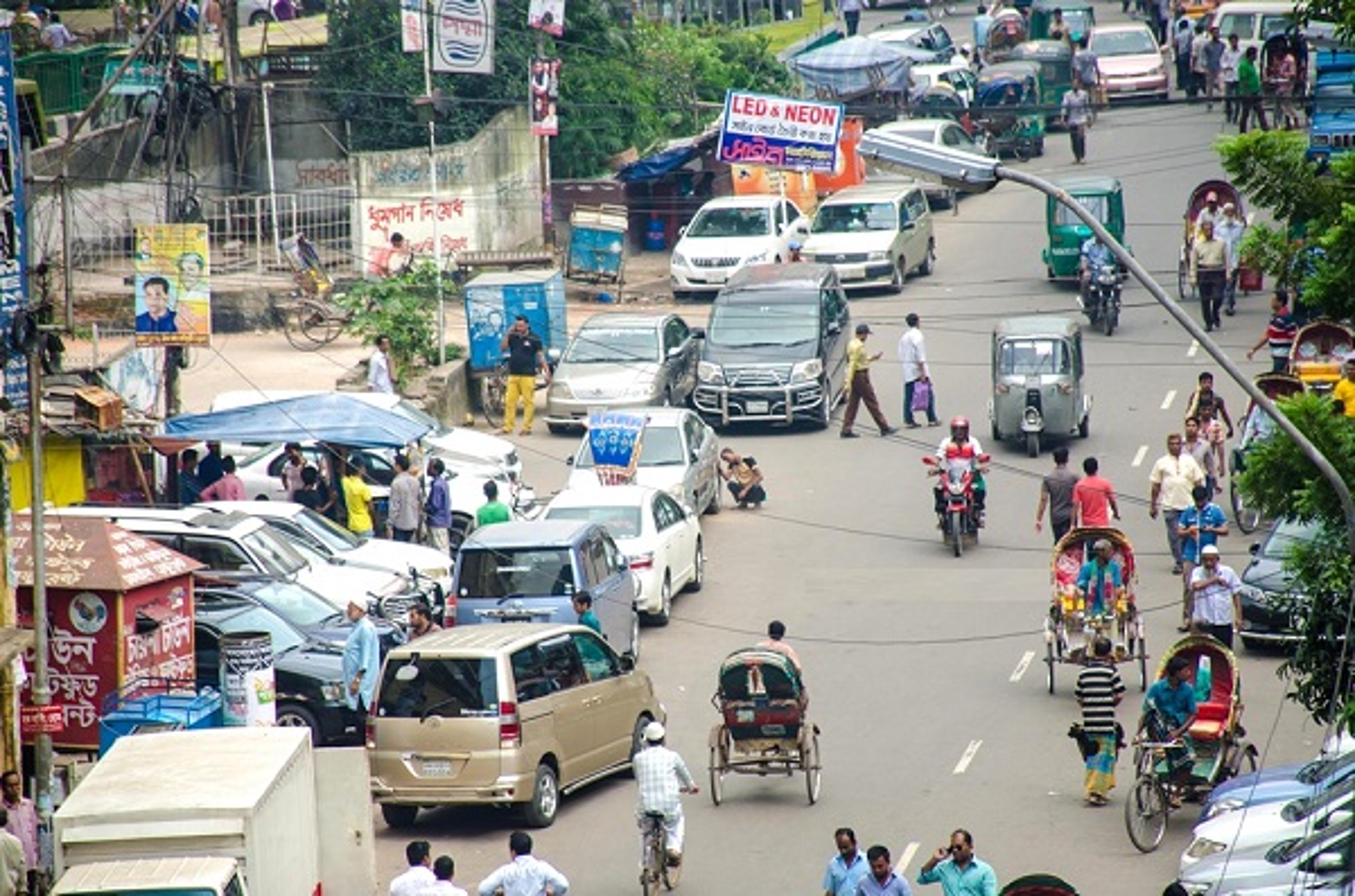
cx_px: 678
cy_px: 448
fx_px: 7885
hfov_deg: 9.8
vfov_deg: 6.5
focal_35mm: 210
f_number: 5.6
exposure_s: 1/80
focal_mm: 140
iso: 100
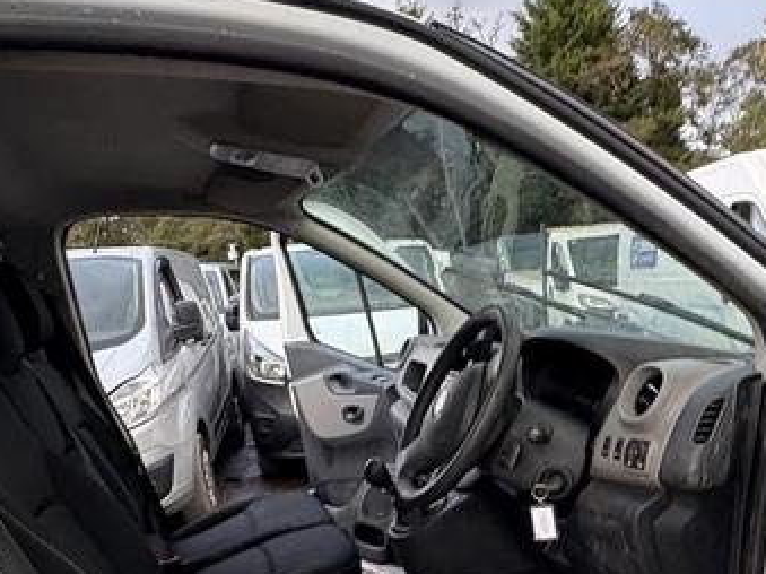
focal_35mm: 37
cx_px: 499
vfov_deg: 37.0
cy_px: 477
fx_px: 818
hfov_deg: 49.4
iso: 160
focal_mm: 2.22
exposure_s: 1/99
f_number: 2.2
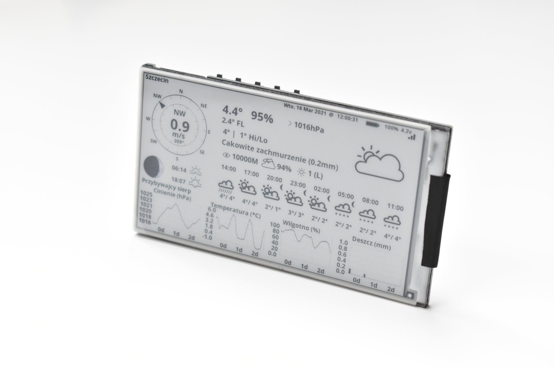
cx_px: 277
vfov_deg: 16.6
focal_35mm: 82
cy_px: 185
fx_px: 1270
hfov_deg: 24.6
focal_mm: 55
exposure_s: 1/160
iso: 1600
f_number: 6.3
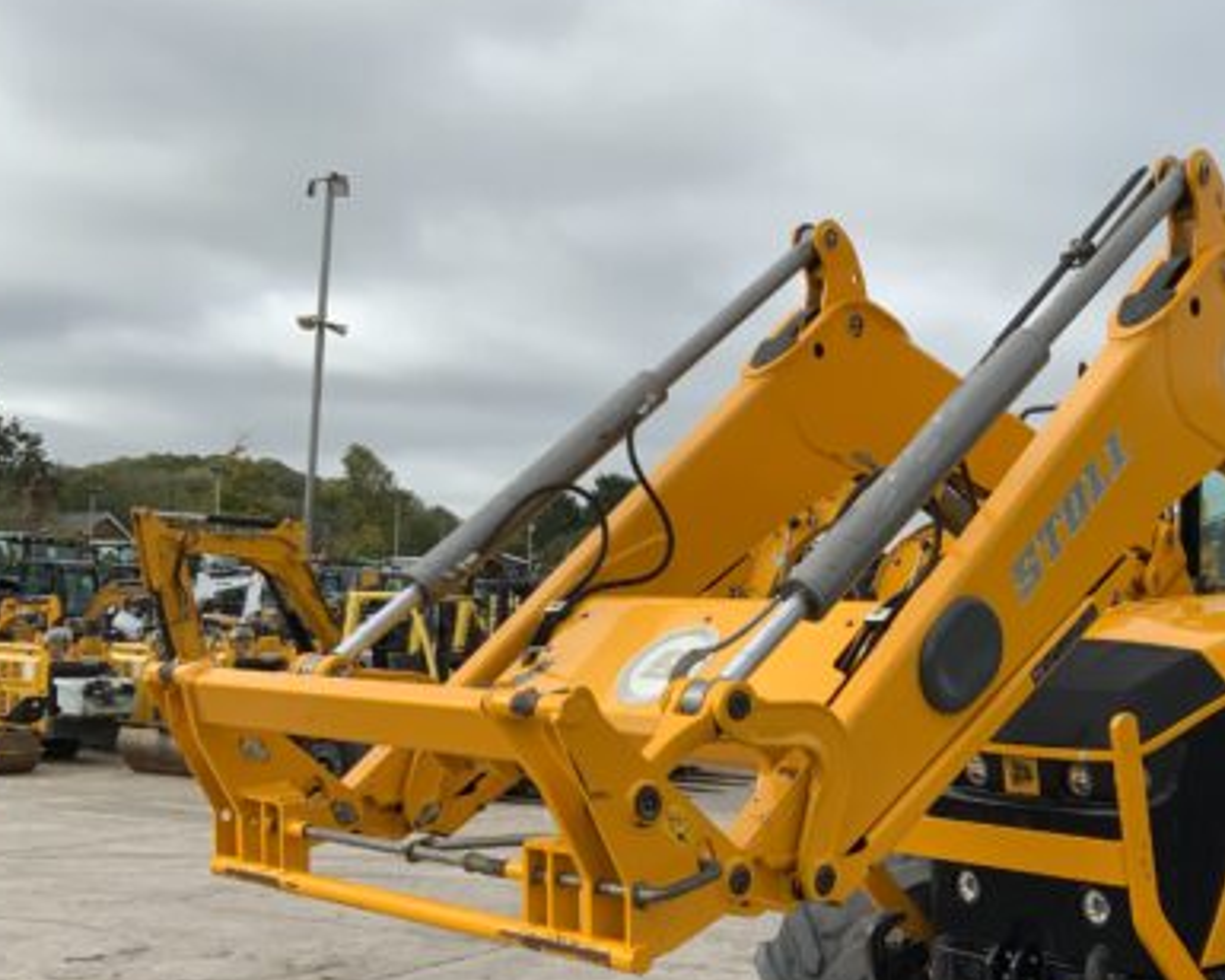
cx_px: 923
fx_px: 1704
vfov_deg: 31.9
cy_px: 617
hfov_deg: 38.5
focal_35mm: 47
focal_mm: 3
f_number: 1.8
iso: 16
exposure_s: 1/1577
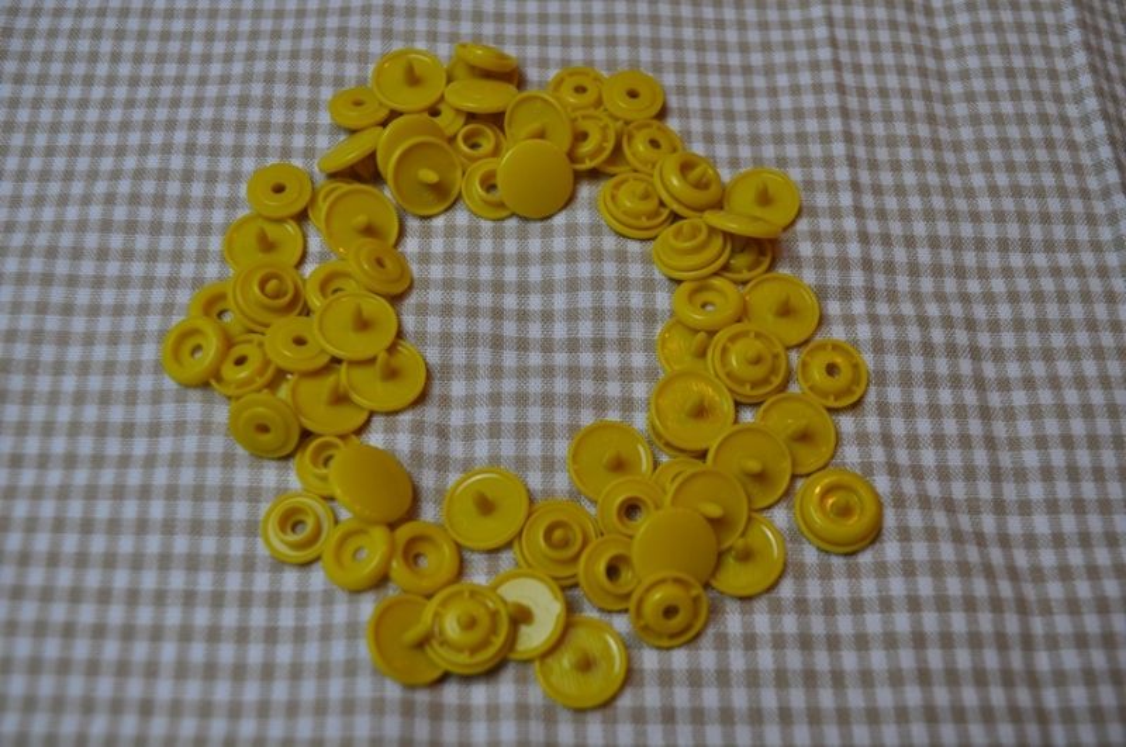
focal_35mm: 38
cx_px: 563
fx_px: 1171
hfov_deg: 51.3
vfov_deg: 35.4
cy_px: 374
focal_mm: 25
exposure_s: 1/125
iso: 400
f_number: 5.6
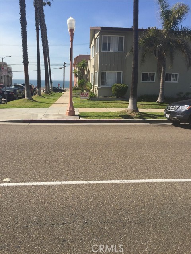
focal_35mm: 29
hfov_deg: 48.2
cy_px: 127
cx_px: 96
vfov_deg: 61.7
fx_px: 213
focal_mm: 4.15
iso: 32
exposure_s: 1/2475
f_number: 2.2
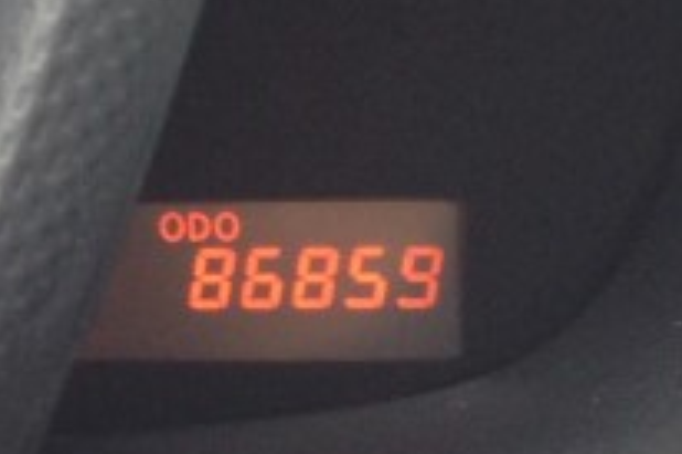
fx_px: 3237
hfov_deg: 10.5
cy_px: 80
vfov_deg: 8.0
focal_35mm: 171
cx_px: -881
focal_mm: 4.12
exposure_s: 1/40
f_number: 2.4
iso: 64
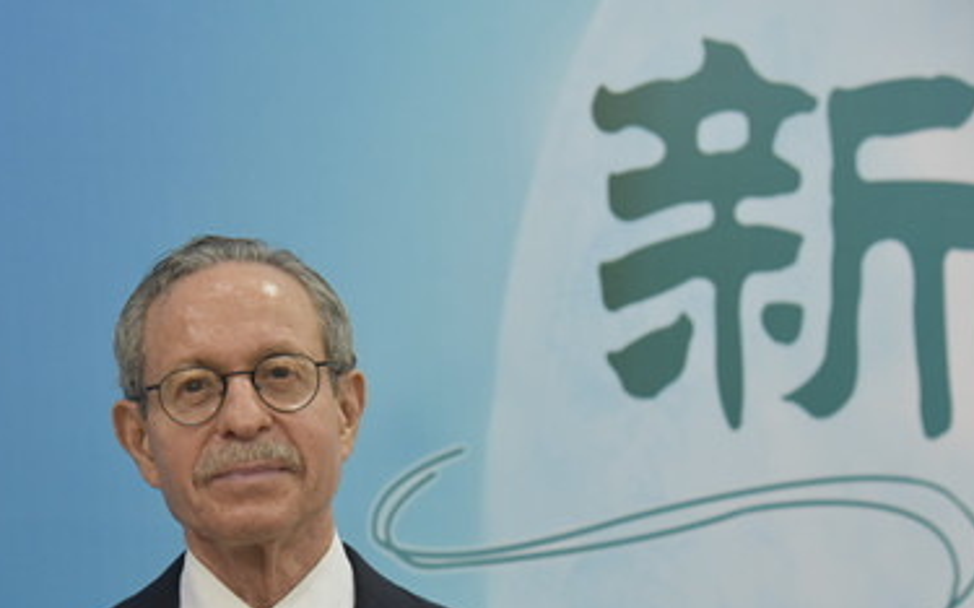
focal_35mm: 106
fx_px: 2812
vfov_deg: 12.3
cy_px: 470
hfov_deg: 19.5
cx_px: 265
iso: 5000
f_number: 5
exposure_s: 1/100
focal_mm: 65
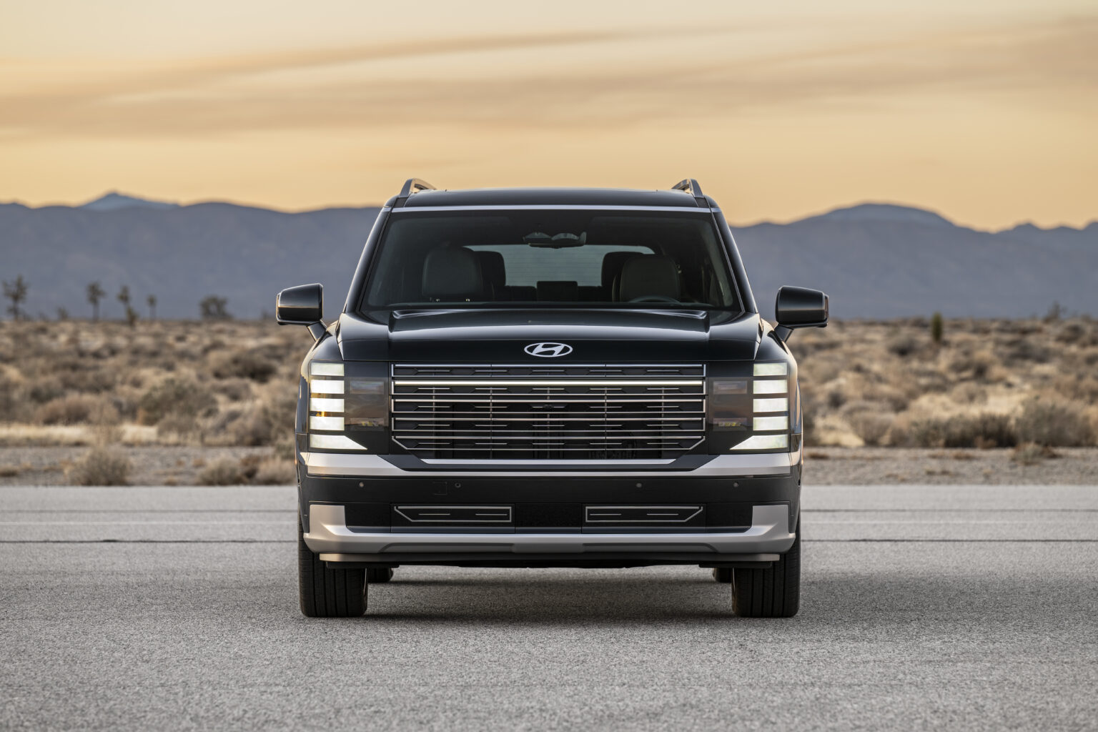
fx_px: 4575
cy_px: 366
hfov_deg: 13.7
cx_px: 549
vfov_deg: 9.1
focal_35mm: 150
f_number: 5
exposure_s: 1/8
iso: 64
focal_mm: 150
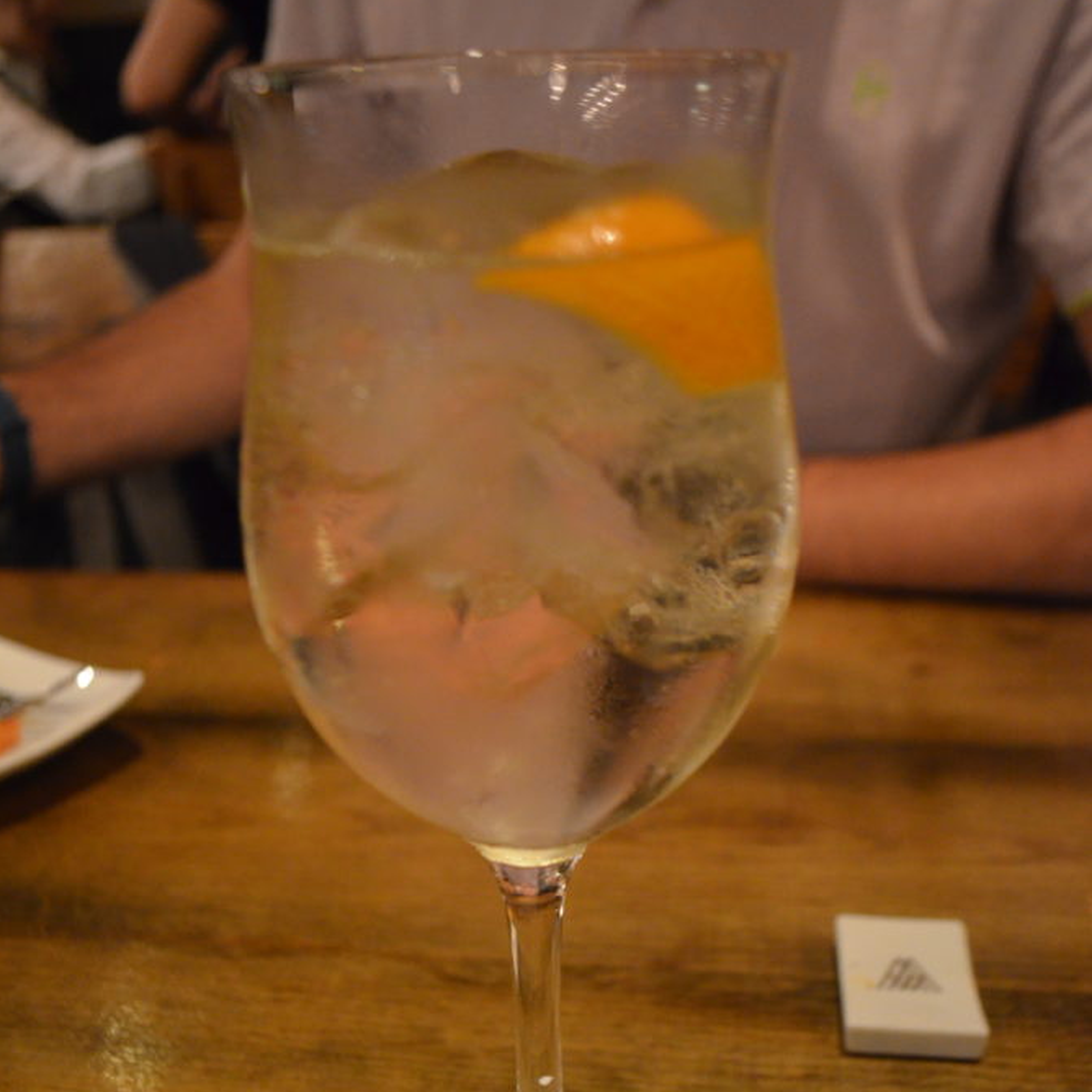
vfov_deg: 41.8
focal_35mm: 39
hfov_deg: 42.8
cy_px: 791
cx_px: 539
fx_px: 1392
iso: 3200
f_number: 3.8
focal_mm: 20
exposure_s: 1/20
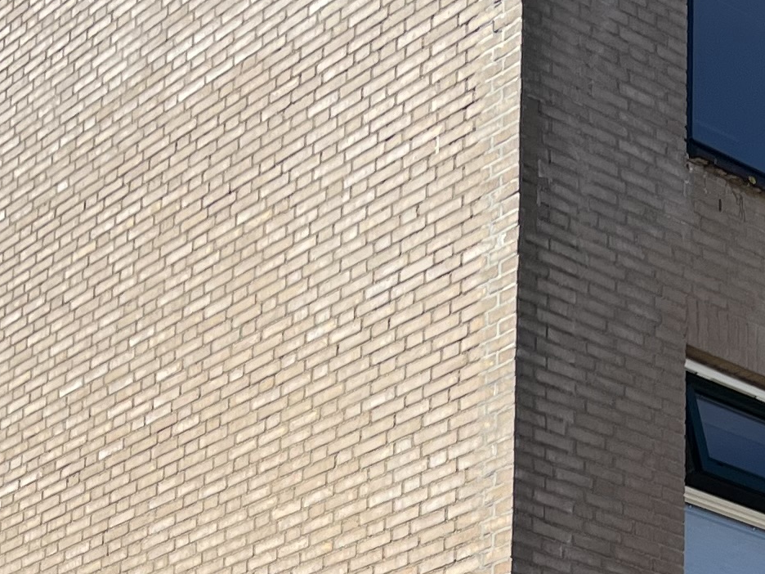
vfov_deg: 12.3
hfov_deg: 17.6
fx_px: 2475
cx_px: 302
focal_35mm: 112
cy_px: 991
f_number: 1.6
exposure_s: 1/2463
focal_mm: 5.1
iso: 50
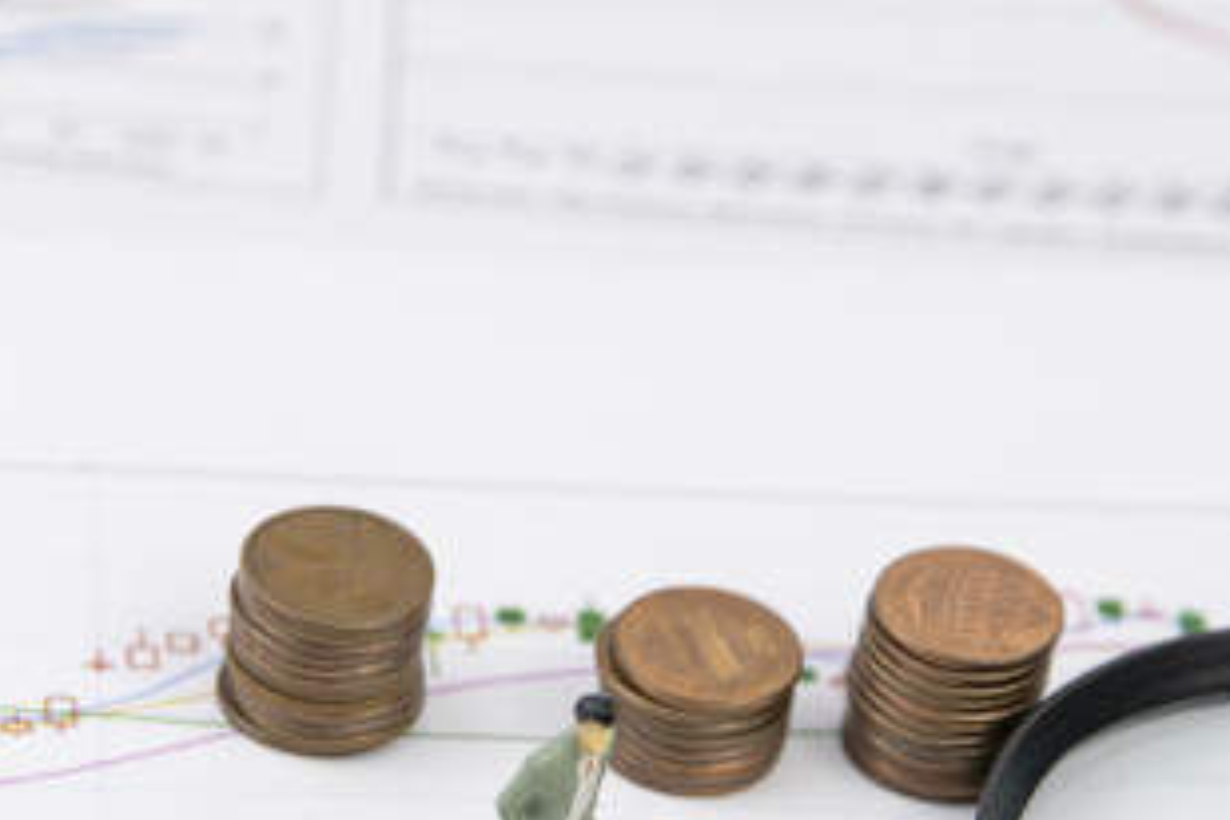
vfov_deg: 4.9
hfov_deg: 7.4
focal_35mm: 280
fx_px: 9566
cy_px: 655
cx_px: 812
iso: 100
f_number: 5.6
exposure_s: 1/50
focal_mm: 135
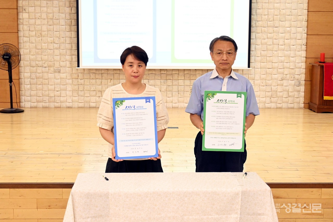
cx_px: 166
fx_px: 527
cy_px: 111
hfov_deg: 35.1
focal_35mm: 57
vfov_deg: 23.8
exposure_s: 1/100
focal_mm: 38
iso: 3200
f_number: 5.6
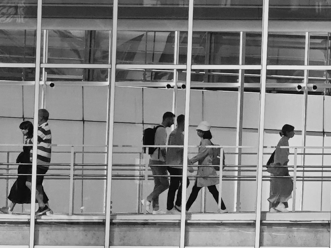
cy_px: 377
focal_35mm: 434
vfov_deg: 3.4
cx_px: 262
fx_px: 4145
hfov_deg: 4.6
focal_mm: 19.4
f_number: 2.5
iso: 500
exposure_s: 1/5769
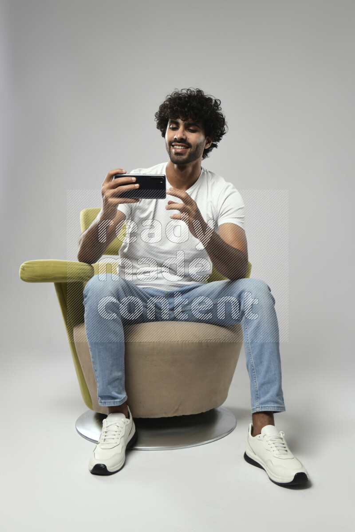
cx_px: 178
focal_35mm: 38
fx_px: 562
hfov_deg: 35.1
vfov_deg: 50.7
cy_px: 266
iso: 400
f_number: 6.3
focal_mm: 38
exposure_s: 1/125
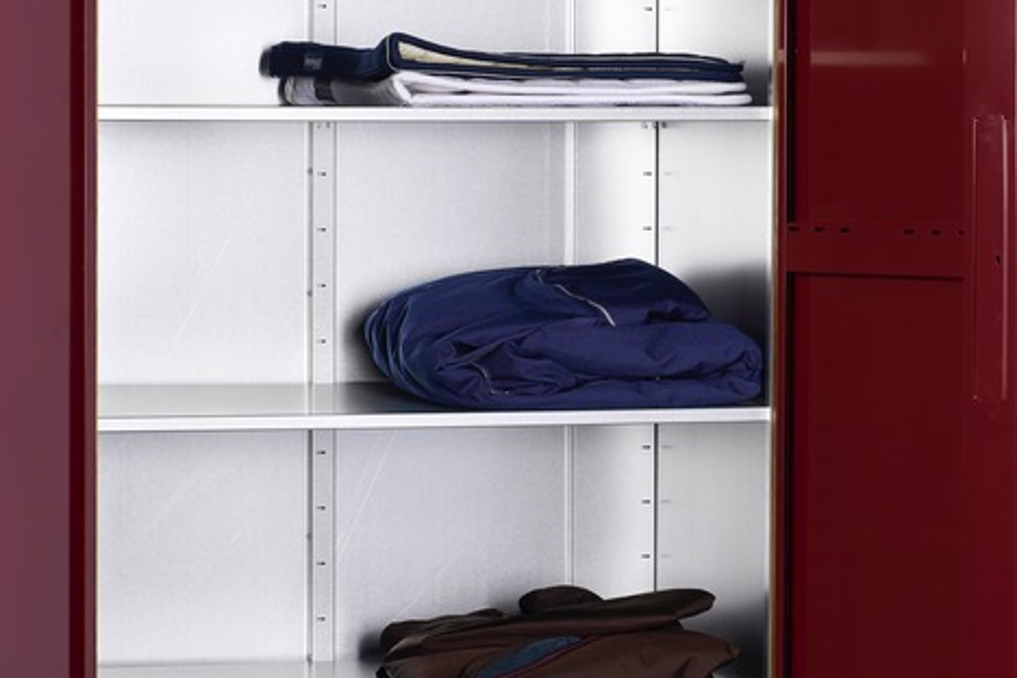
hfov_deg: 11.5
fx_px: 5056
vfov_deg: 7.7
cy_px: 274
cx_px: 467
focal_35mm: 179
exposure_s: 1/160
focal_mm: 67
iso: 200
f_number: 7.1
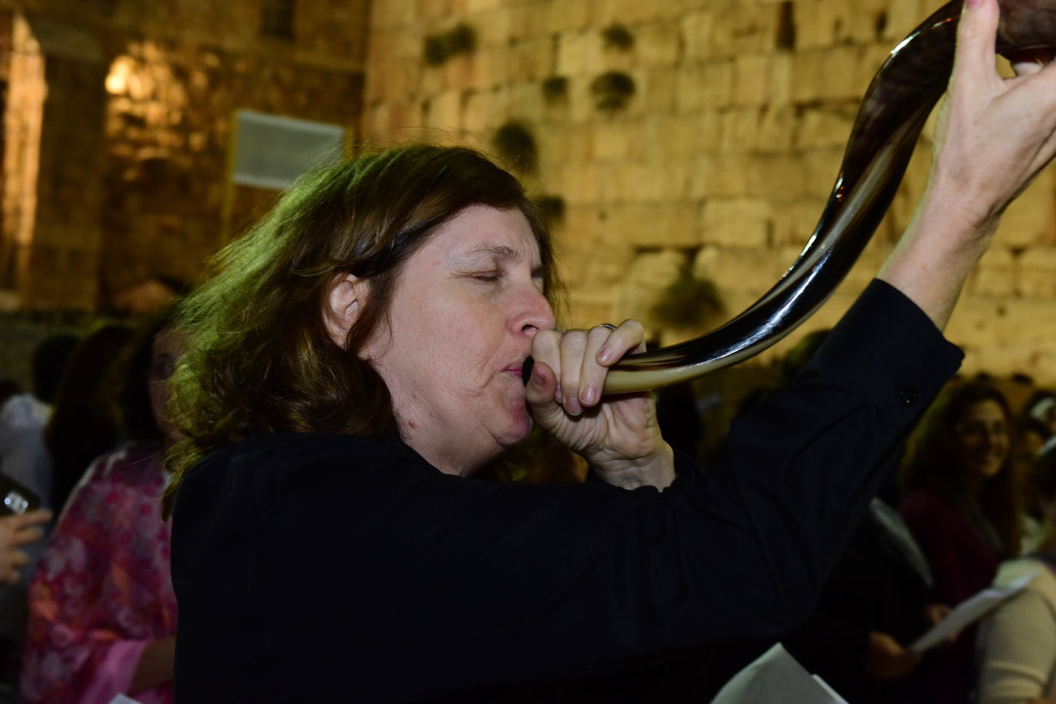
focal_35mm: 62
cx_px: 528
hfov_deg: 32.4
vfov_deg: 21.9
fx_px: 1818
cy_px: 352
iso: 3200
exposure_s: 1/125
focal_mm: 62
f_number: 7.1
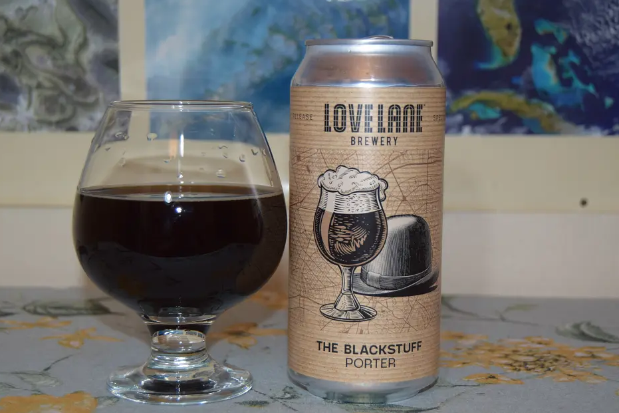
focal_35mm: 66
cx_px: 280
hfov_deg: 30.5
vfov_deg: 20.6
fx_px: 1135
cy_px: 216
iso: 360
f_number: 5
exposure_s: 1/60
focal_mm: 40
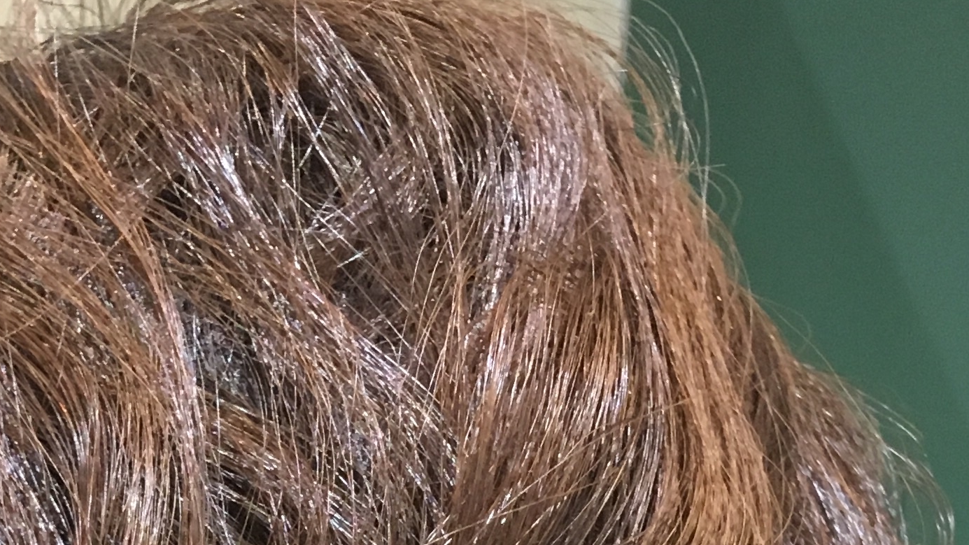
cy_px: 1071
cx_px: 275
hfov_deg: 23.0
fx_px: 2364
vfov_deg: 11.8
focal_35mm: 92
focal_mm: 4.15
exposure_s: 1/30
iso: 160
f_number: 2.2
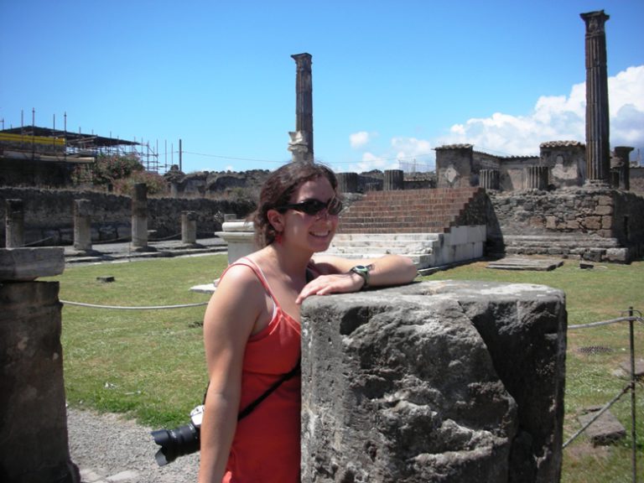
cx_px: 322
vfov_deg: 40.7
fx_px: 651
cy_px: 242
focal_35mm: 35
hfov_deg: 52.6
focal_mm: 5.8
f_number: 8.5
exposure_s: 1/92.6
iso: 50
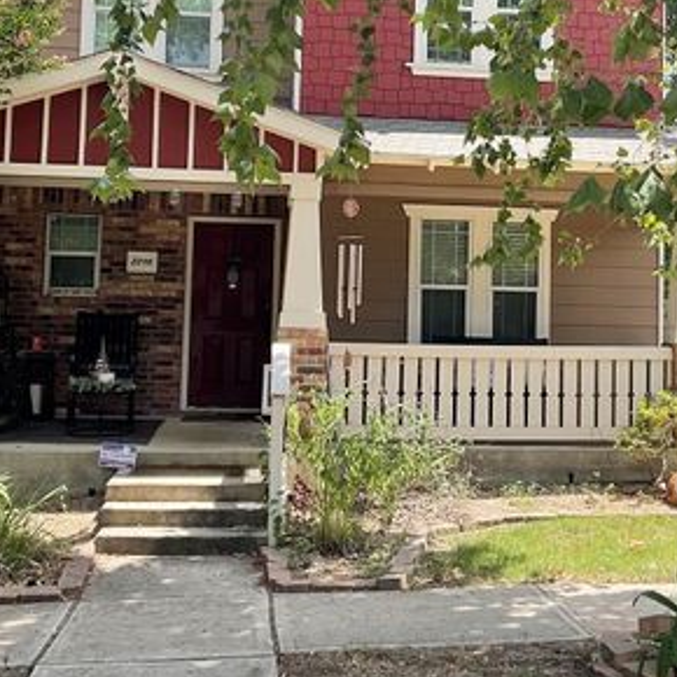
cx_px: 432
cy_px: 235
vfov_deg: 28.9
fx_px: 1305
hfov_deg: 28.9
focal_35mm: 59
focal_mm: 3
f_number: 1.8
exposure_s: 1/415
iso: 16
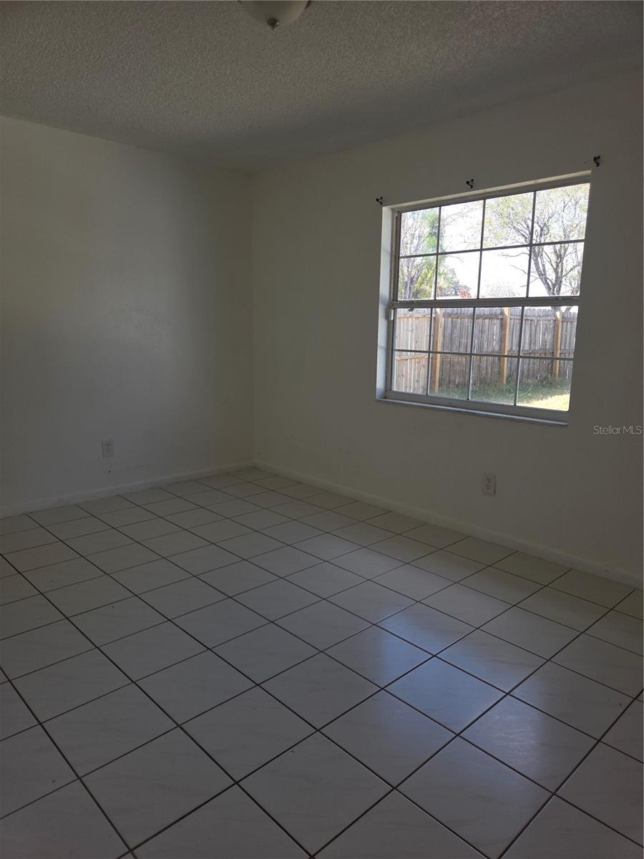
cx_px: 322
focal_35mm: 23
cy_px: 430
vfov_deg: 73.9
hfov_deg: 58.9
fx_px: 571
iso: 25
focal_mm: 5.4
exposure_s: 1/211
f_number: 1.8
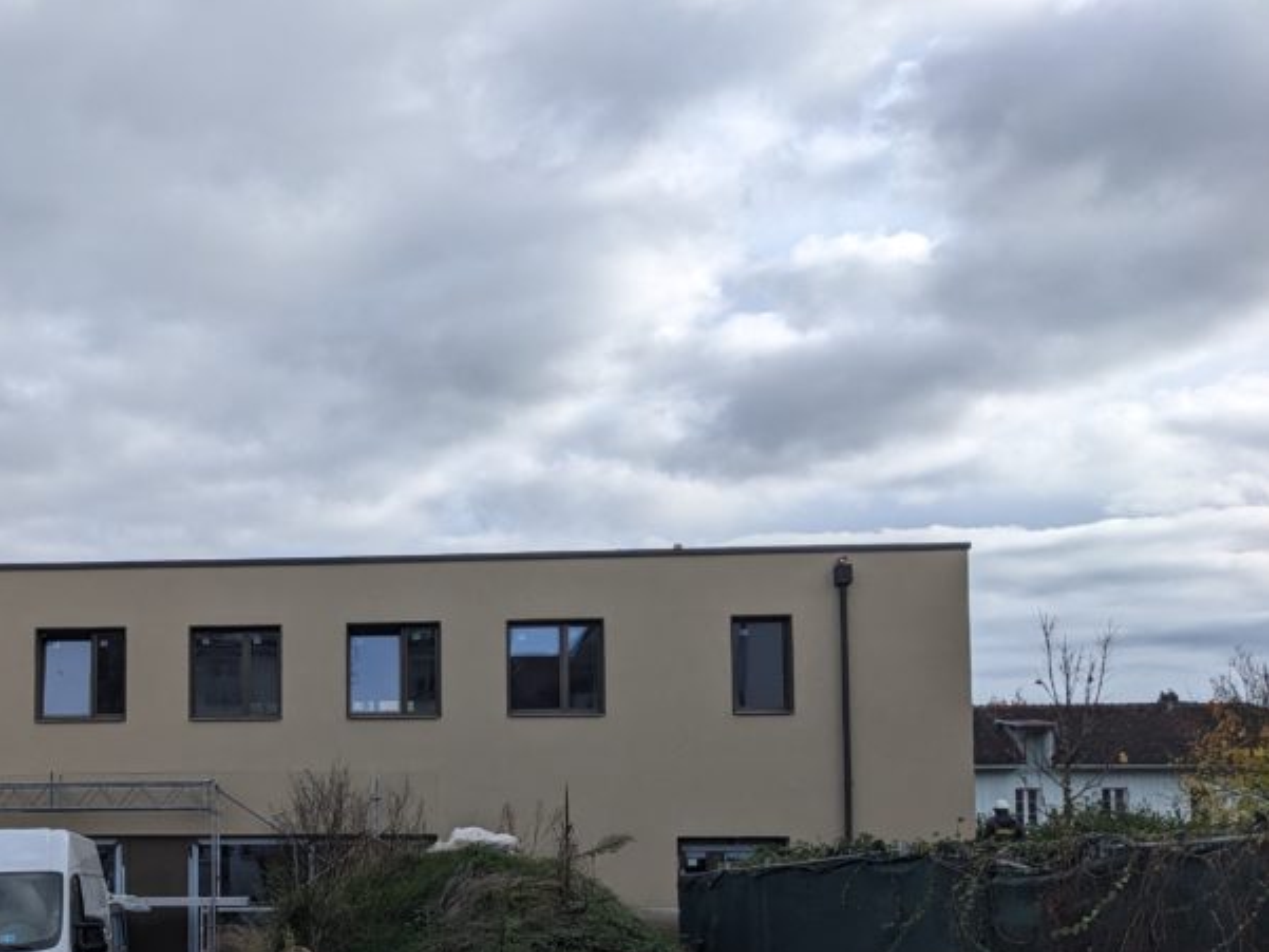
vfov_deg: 31.9
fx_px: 1613
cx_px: 236
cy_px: 774
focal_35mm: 44
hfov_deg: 41.0
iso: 63
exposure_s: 1/3344
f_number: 1.73
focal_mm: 4.38
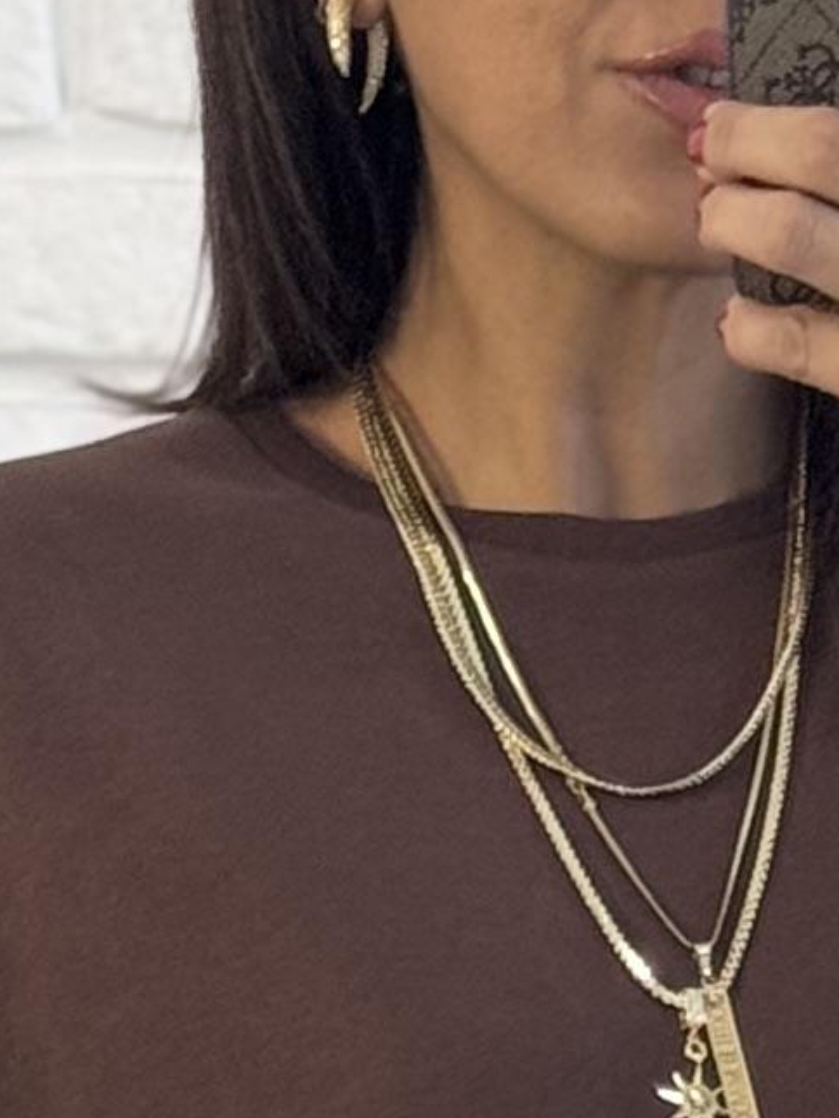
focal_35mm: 300
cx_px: 700
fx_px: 9692
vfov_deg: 6.2
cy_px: 2893
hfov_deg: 5.0
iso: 100
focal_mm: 6.76
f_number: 1.78
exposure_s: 1/91
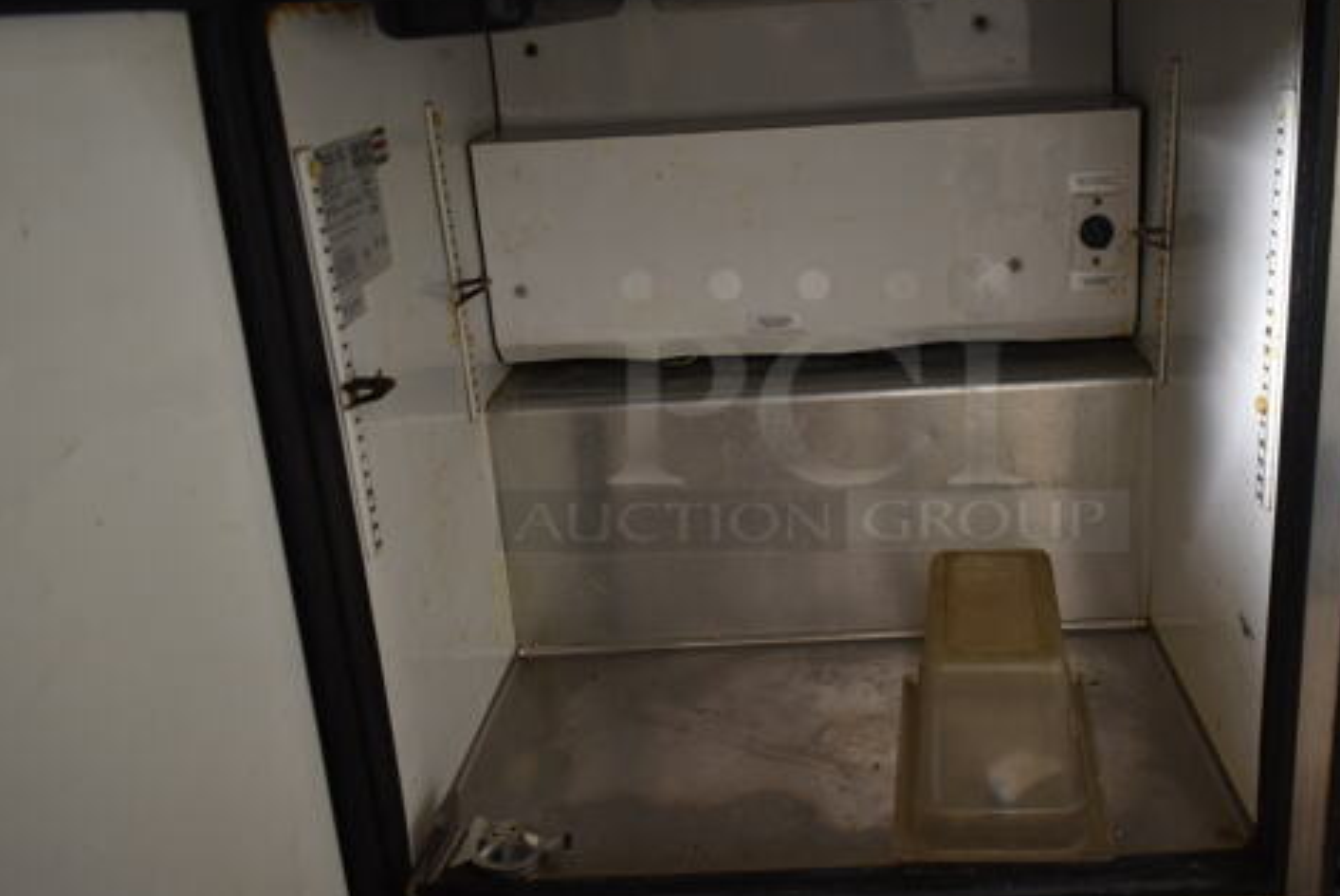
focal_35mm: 35
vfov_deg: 37.9
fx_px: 1304
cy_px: 401
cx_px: 814
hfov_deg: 53.9
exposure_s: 1/30
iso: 500
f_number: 3.5
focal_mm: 18
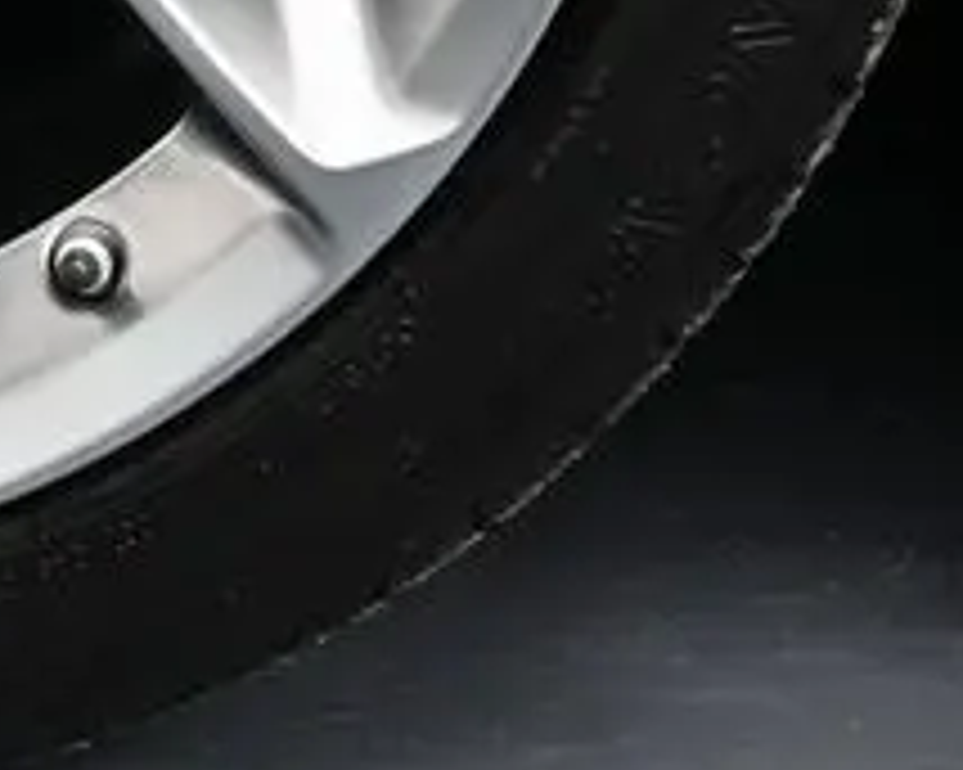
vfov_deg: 8.8
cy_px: -628
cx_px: -504
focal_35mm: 168
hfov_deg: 11.0
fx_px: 4793
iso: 500
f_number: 4.2
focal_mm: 25
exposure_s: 1/125
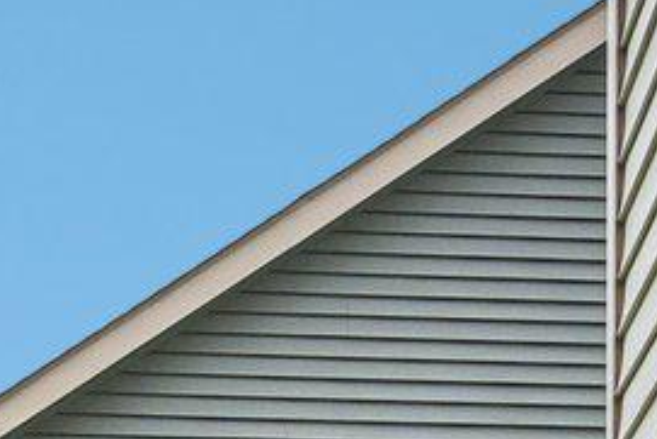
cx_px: -635
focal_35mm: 121
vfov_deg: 9.1
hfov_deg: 14.3
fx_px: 2209
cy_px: 1338
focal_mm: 16
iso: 400
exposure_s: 1/640
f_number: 8
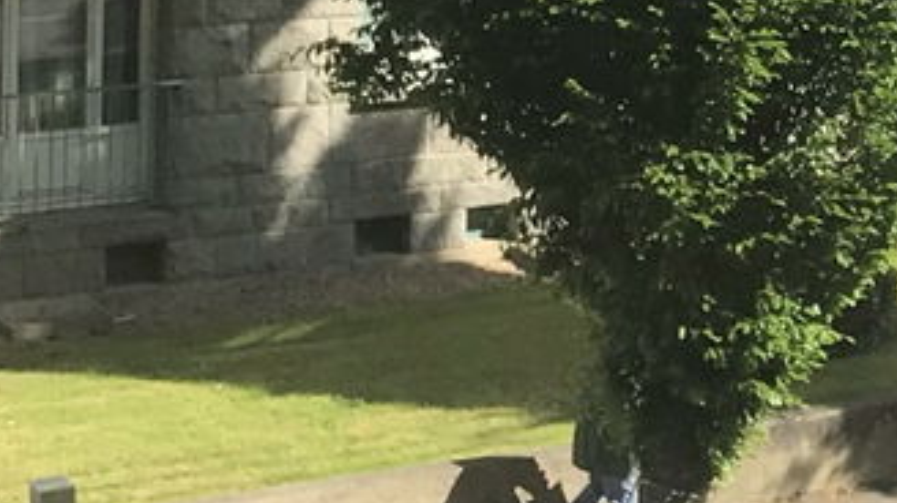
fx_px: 3542
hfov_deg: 14.1
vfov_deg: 8.0
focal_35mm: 149
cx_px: 1028
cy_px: -189
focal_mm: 3.99
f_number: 1.8
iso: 20
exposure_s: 1/958
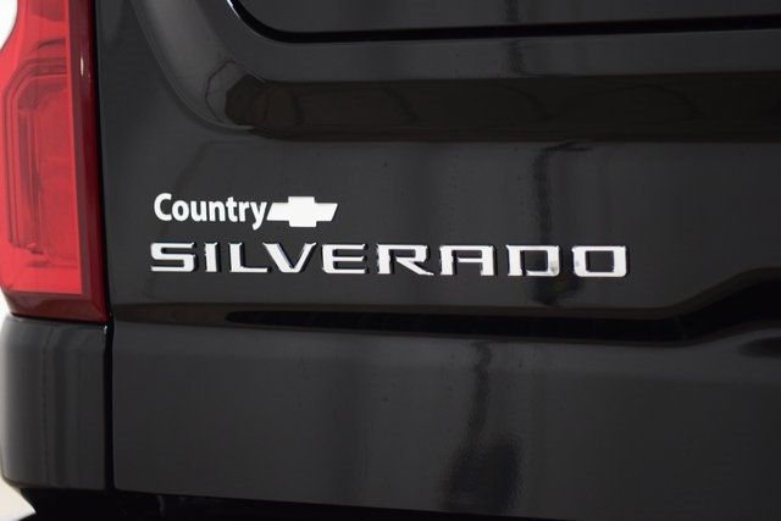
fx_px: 2018
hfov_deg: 21.9
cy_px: 260
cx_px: 390
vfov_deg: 14.7
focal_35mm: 93
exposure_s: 1/60
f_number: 2.8
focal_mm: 62
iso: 1600
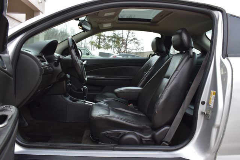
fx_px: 210
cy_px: 80
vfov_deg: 41.7
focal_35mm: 32
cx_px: 120
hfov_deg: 59.5
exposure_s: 1/20
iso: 400
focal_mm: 21
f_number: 6.3
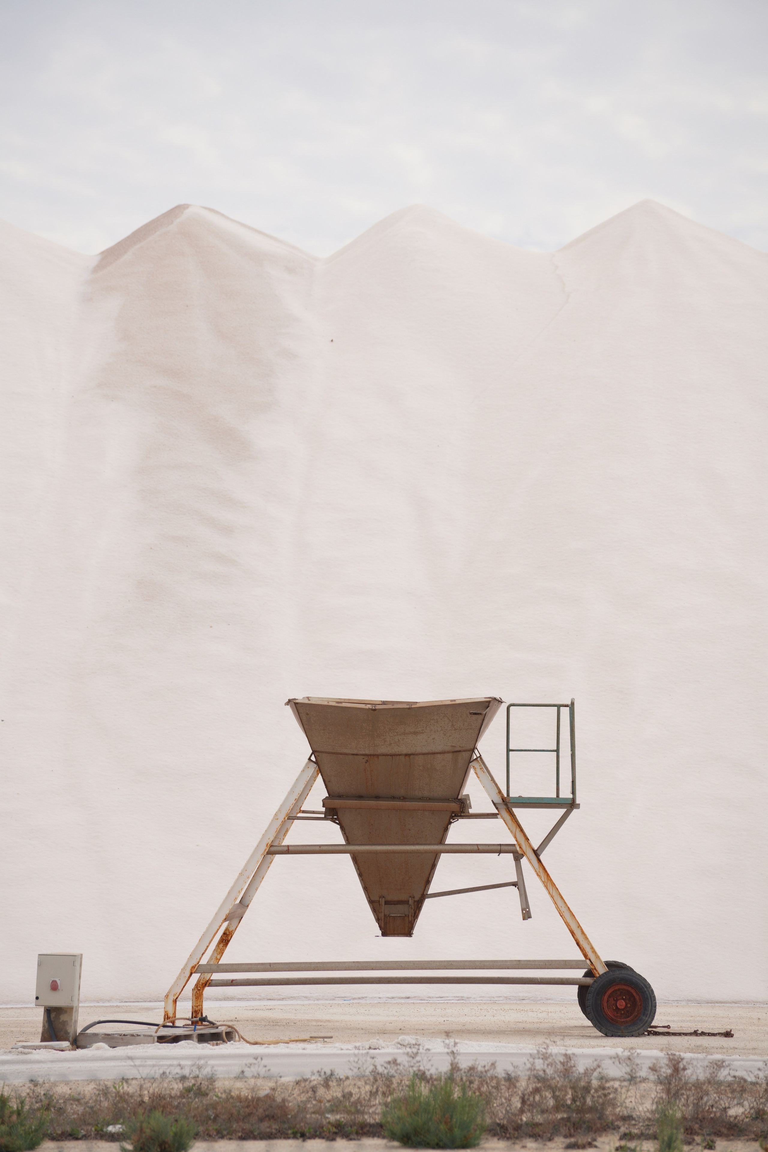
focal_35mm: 200
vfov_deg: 10.3
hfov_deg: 6.9
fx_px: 6399
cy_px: 576
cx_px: 384
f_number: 5.6
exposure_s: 1/500
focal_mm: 200
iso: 100
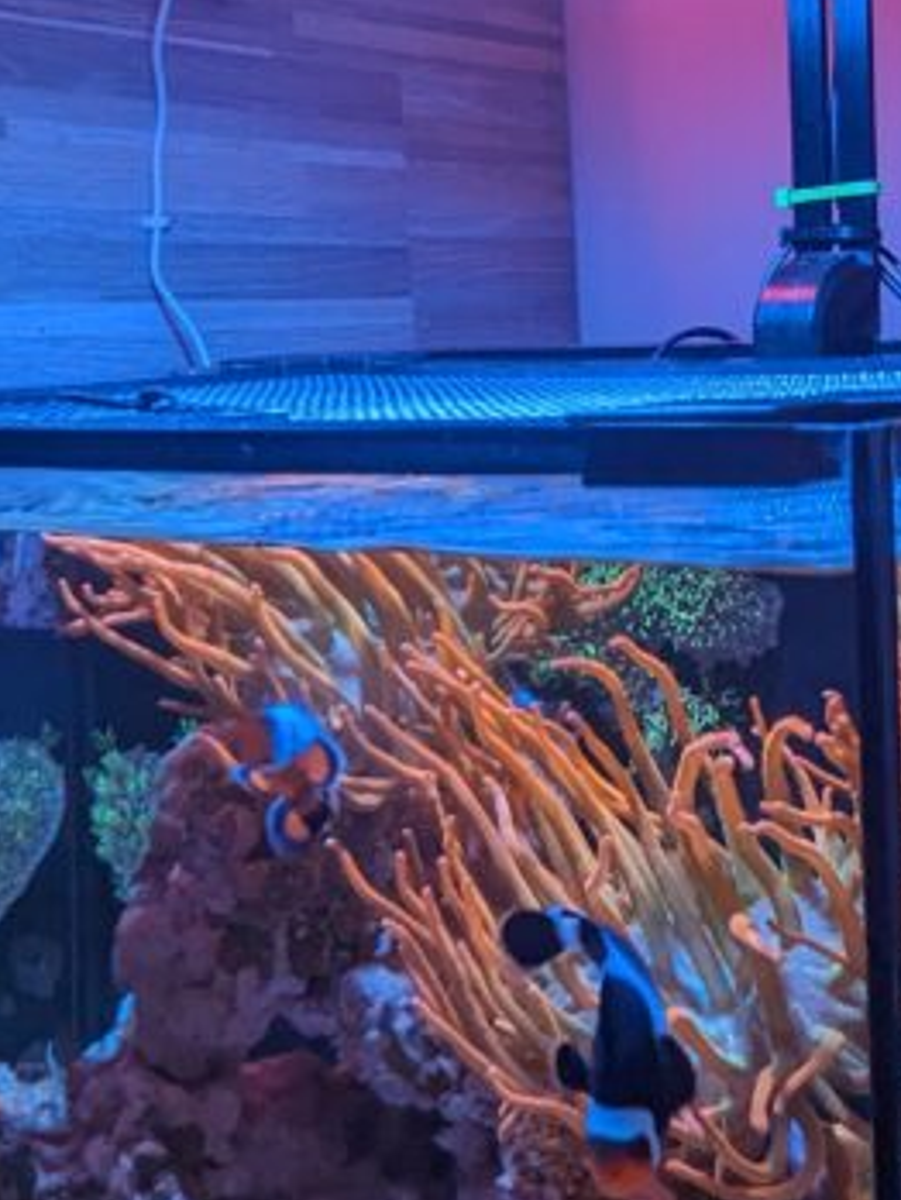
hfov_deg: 30.5
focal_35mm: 47
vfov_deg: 39.9
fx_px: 1630
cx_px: 655
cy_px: 402
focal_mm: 2.35
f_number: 2.2
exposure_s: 1/40
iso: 122
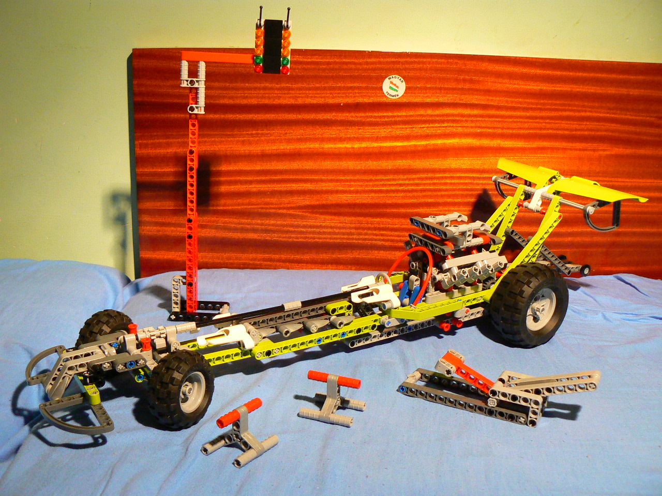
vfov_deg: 39.7
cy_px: 248
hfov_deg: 51.4
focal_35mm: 36
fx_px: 688
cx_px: 331
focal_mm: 6
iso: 200
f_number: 2.8
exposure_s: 1/13
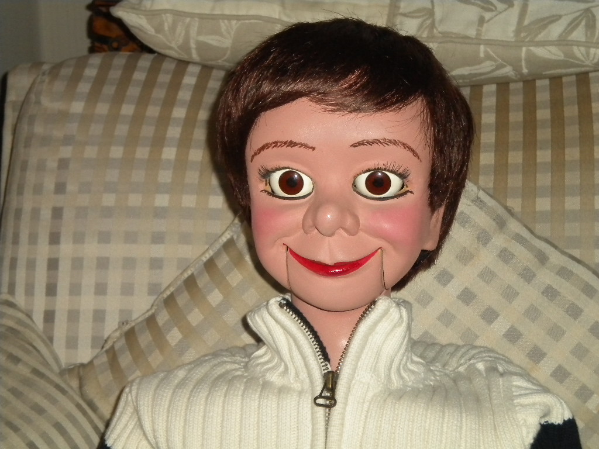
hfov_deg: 18.7
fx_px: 1817
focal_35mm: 105
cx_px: 300
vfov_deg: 14.1
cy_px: 224
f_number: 5.9
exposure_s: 1/60
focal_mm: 18.9
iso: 400
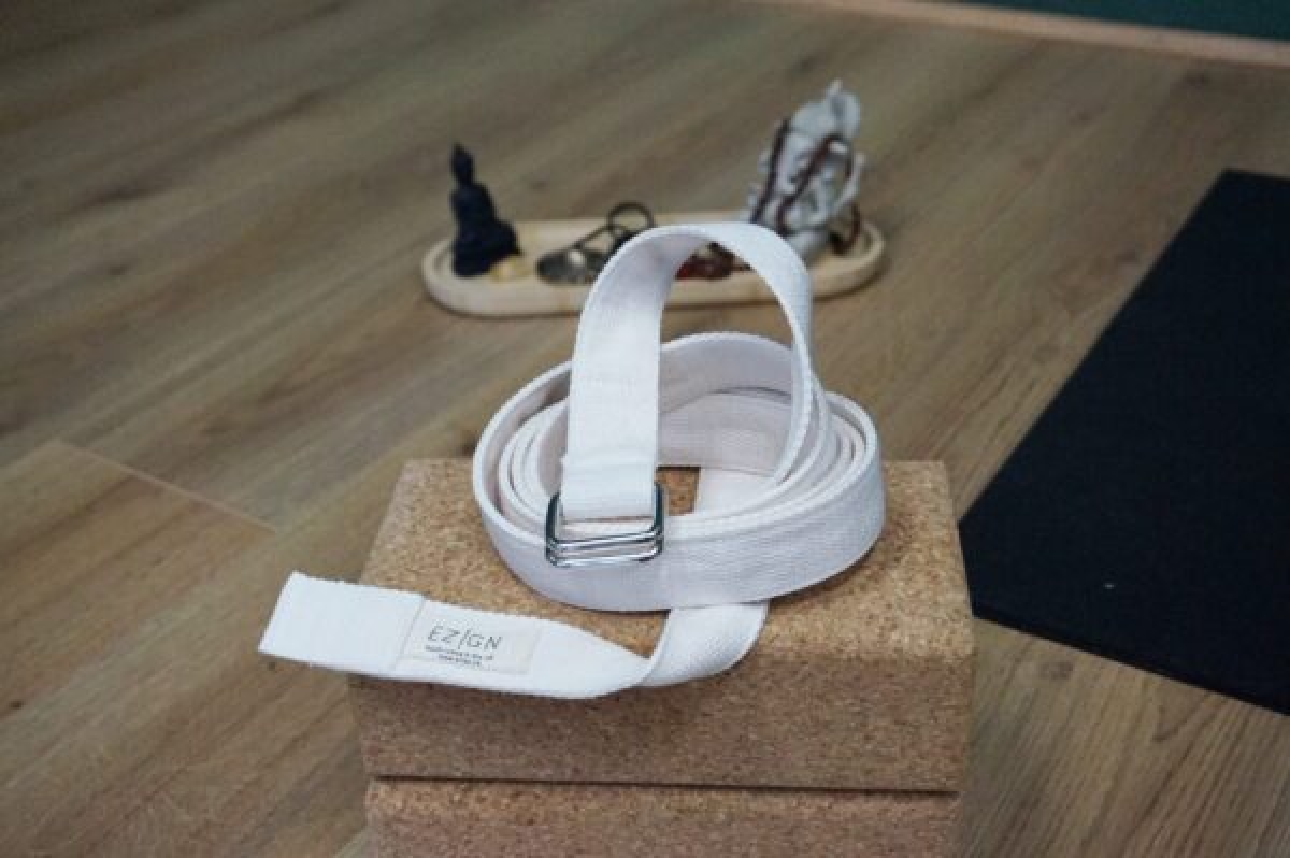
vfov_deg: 34.2
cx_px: 645
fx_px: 1396
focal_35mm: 39
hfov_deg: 49.6
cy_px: 429
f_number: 4.5
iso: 3200
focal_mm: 26
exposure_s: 1/500
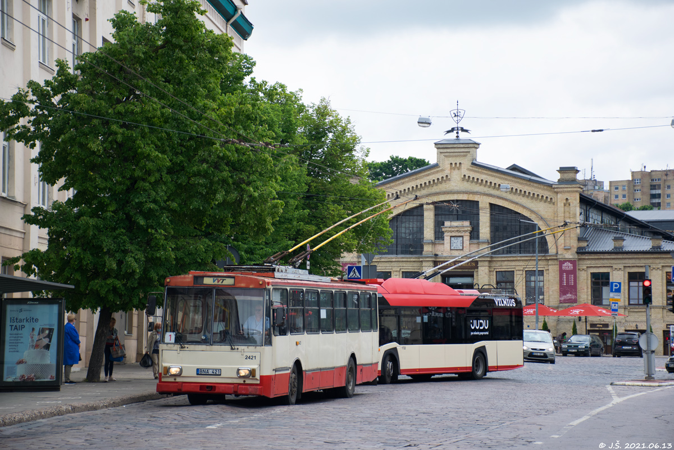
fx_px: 1853
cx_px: 337
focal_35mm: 99
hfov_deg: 20.6
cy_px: 225
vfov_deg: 13.8
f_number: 5.6
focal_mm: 66
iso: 320
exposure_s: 1/1000
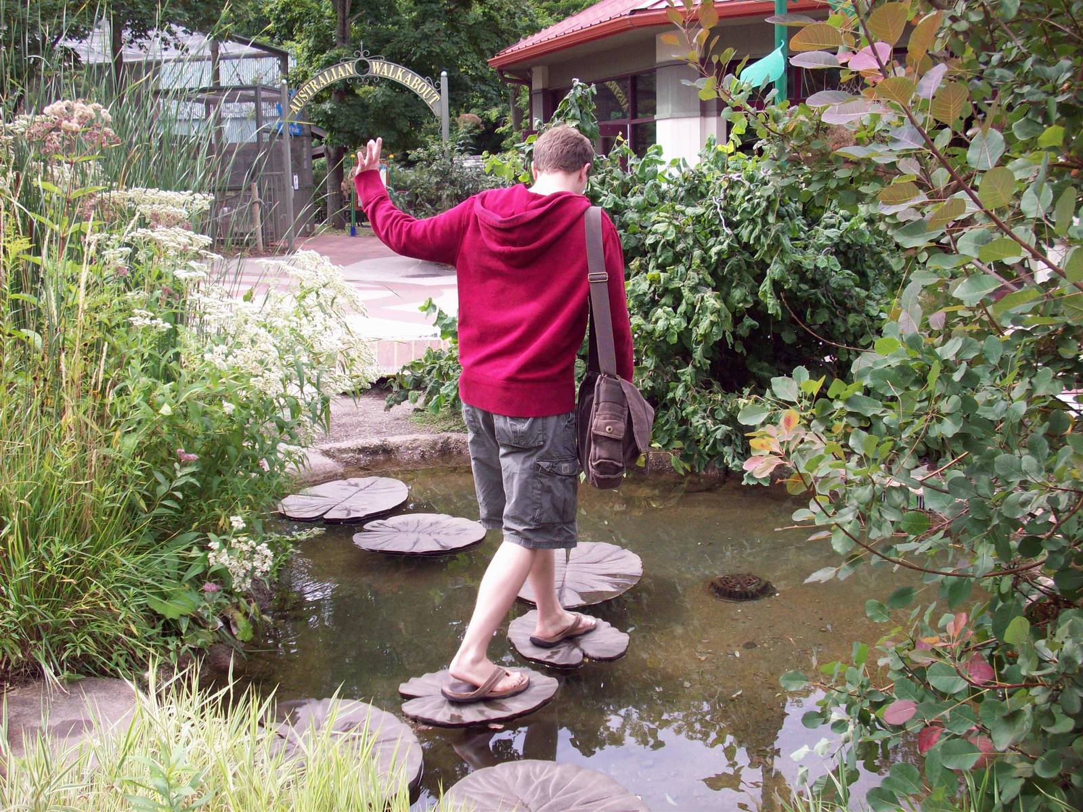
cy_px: 406
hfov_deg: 50.1
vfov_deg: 38.7
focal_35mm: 37
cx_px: 542
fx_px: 1158
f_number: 2.8
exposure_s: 1/273
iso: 80
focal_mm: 6.2
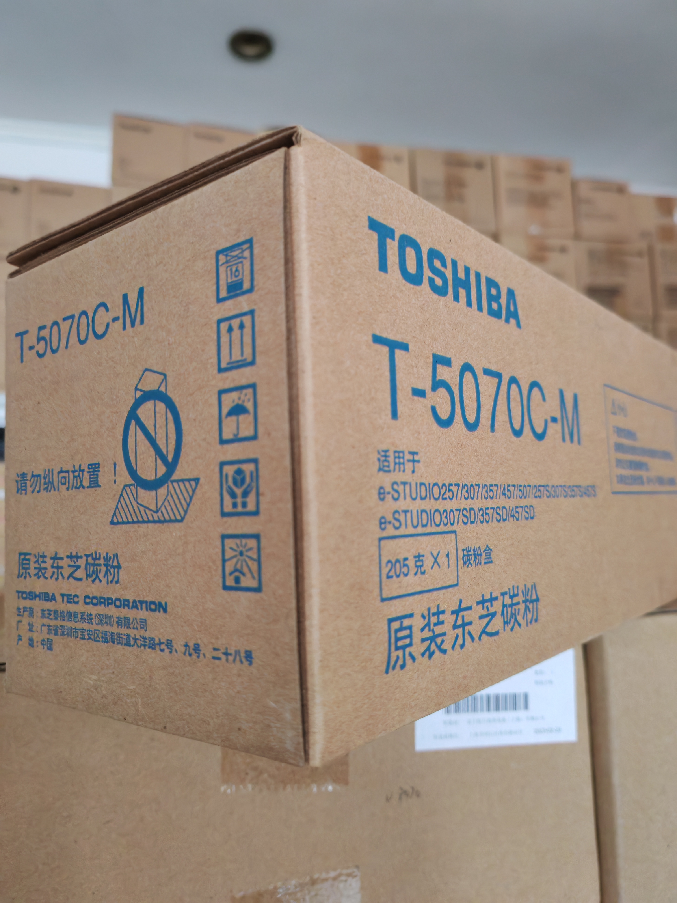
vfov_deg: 65.3
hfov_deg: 51.4
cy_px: 452
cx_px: 338
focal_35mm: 27
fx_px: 704
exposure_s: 1/33
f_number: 1.95
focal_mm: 5.52
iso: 1600
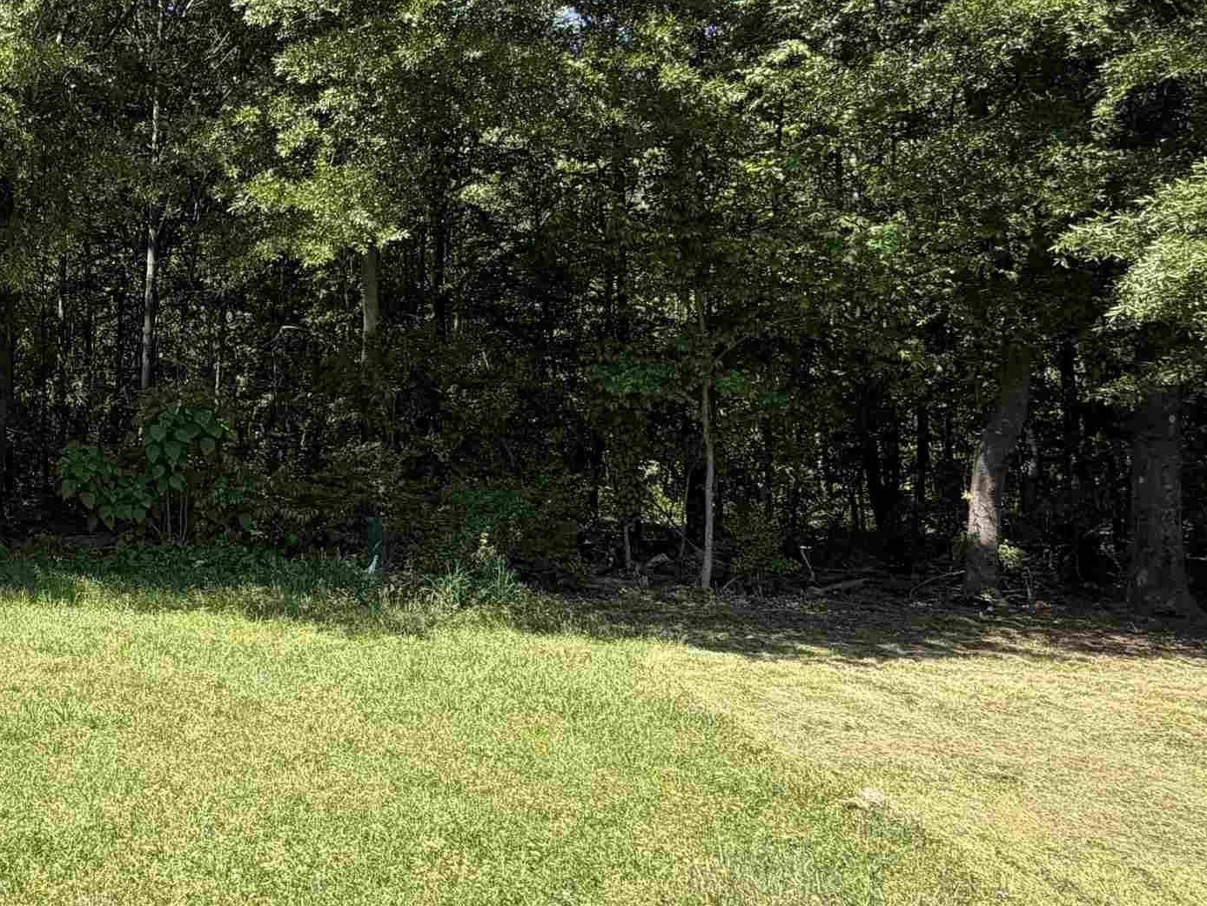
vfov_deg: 45.2
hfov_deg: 49.9
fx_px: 1081
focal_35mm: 31
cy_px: 365
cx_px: 62
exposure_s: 1/502
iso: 40
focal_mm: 2.22
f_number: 2.2
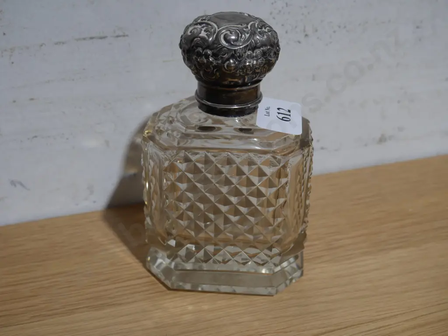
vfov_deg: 30.3
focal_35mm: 48
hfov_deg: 39.6
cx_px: 224
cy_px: 168
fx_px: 622
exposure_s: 1/60
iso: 320
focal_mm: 24
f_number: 5.2
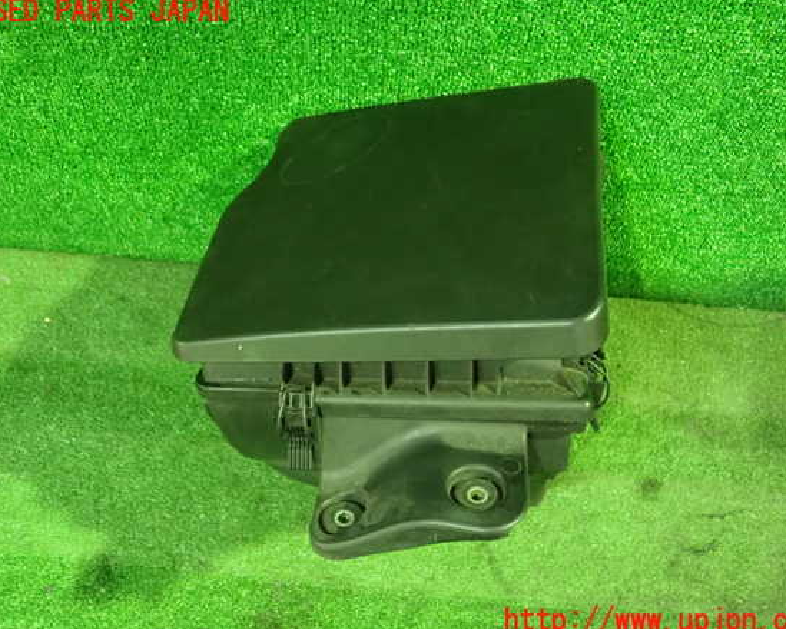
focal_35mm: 32
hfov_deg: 55.7
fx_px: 744
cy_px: 317
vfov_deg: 45.8
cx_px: 398
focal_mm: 5.5
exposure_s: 1/30
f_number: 2.3
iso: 1600
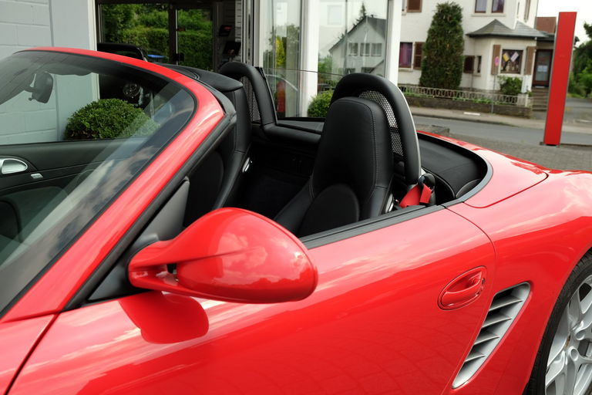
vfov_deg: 36.9
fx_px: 592
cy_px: 198
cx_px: 296
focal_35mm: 36
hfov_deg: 53.1
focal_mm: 24.3
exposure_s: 1/300
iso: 200
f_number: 5.6
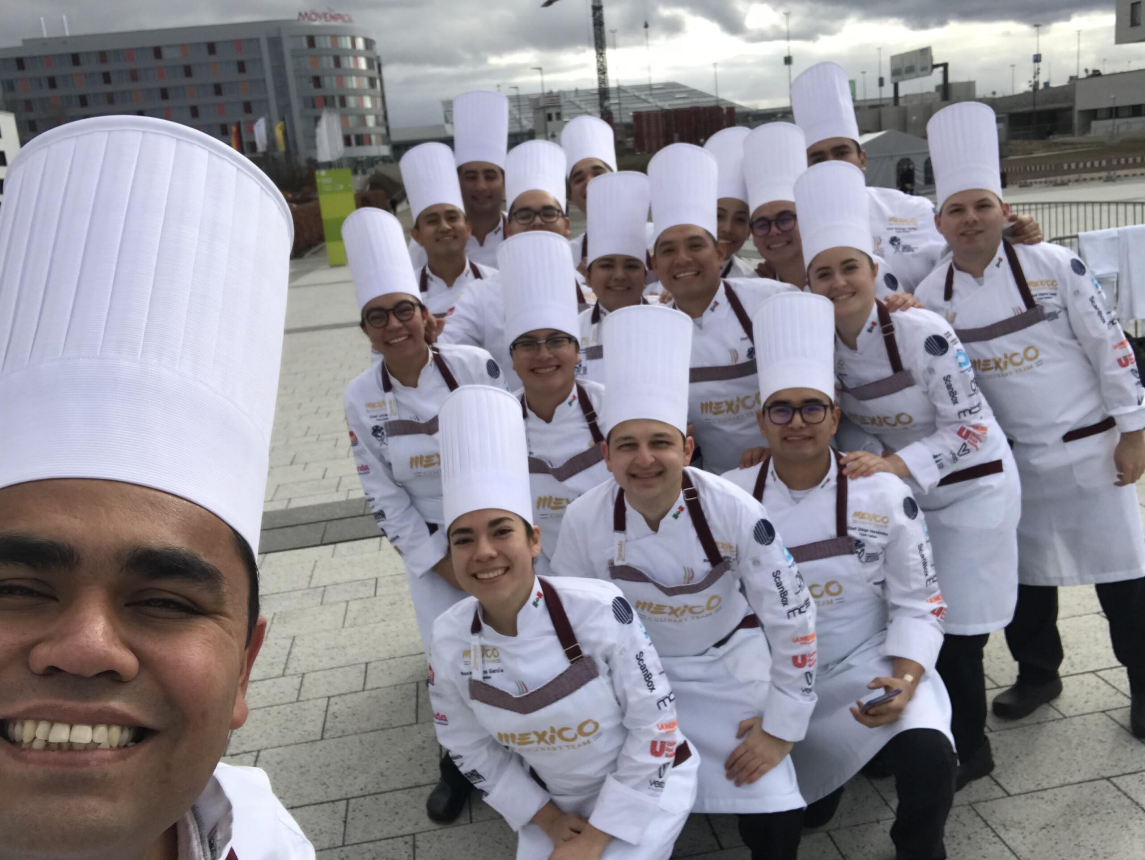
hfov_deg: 56.8
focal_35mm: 32
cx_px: 572
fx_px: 1059
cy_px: 430
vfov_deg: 44.2
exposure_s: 1/833
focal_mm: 2.87
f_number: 2.2
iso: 25
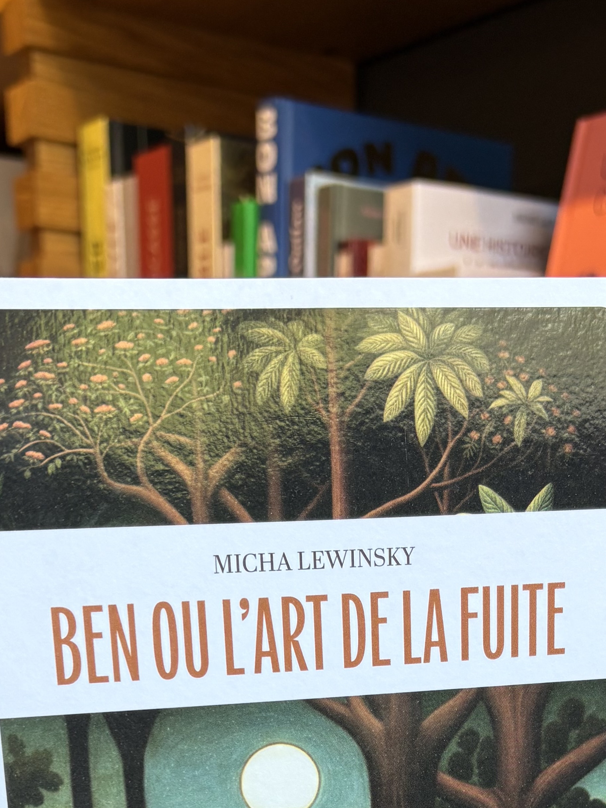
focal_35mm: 61
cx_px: 355
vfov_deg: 28.8
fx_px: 1424
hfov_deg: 24.0
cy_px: 878
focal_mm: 5.96
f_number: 1.6
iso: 50
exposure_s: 1/100
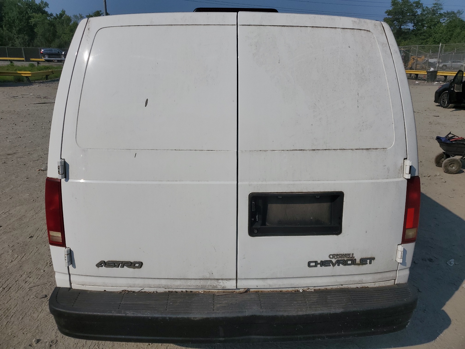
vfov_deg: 53.1
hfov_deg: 67.3
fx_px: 349
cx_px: 232
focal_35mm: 26
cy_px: 174
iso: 52
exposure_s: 1/10000
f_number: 1.5
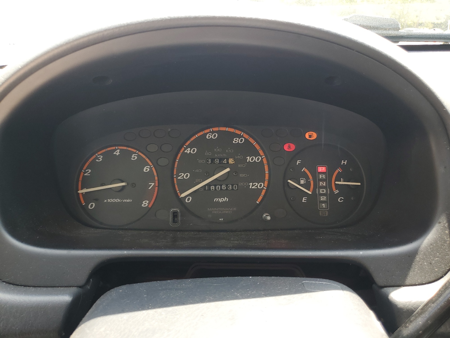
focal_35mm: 26
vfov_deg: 53.1
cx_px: 225
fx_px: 338
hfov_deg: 67.3
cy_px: 169
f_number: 1.5
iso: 50
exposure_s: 1/156
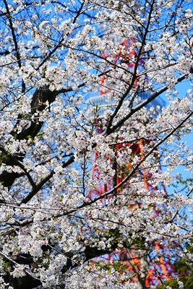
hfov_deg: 13.7
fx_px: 803
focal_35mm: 100
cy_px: 144
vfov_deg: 20.4
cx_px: 96
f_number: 8
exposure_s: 1/400
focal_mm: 100
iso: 100
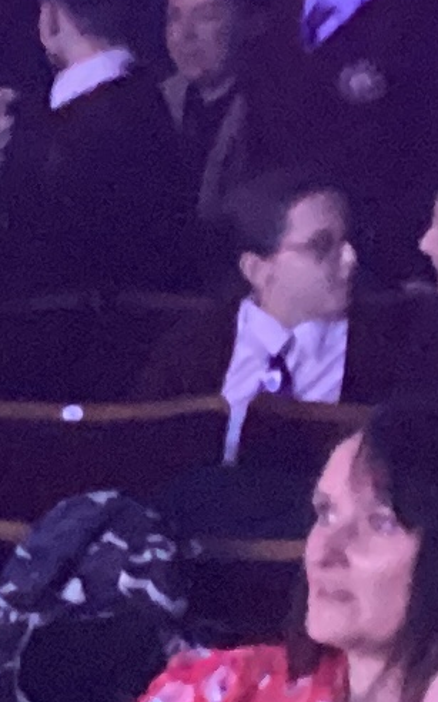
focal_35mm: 218
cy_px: 515
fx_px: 4168
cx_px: -1552
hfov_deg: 5.1
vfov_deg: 9.6
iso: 640
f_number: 2.4
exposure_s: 1/20
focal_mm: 3.3
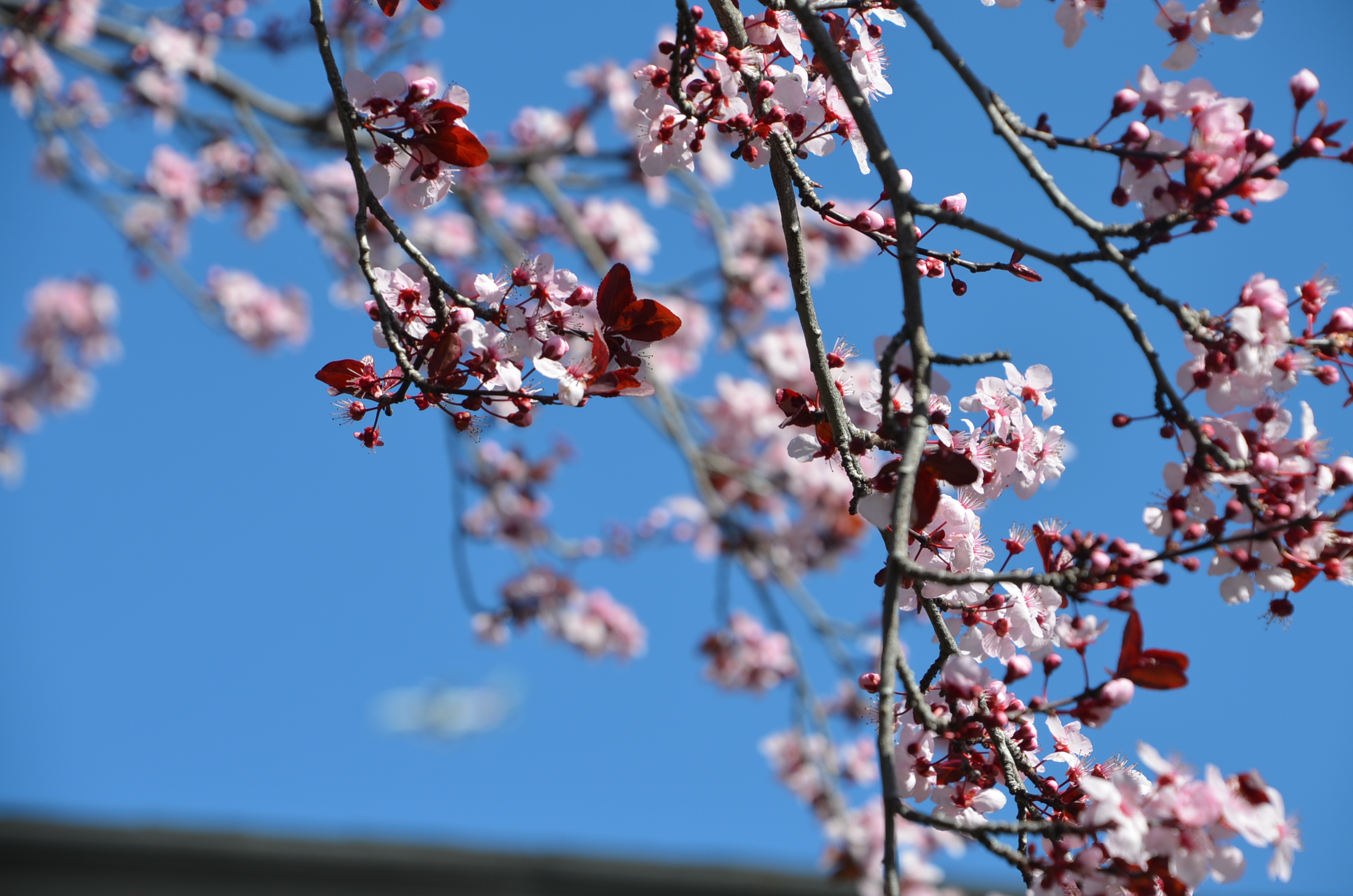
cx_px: 676
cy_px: 448
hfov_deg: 13.1
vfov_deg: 8.7
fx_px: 5907
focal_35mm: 158
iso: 100
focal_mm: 105
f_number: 9
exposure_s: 1/320
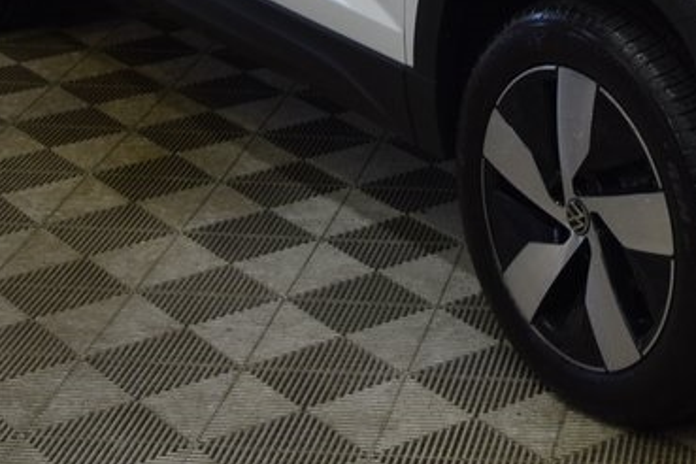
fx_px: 2173
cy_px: -162
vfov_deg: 11.8
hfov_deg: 17.8
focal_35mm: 112
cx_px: 663
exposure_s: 1/100
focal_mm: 27
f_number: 5
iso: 400
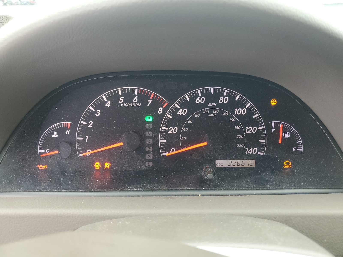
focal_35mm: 26
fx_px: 258
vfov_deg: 53.1
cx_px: 172
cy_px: 128
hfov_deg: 67.3
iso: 83
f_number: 1.5
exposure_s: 1/60.2
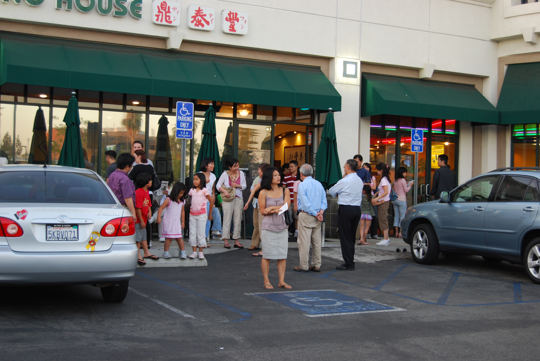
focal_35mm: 52
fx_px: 788
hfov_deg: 37.8
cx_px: 270
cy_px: 180
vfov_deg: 25.8
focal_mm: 35
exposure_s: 1/30
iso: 200
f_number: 4.8
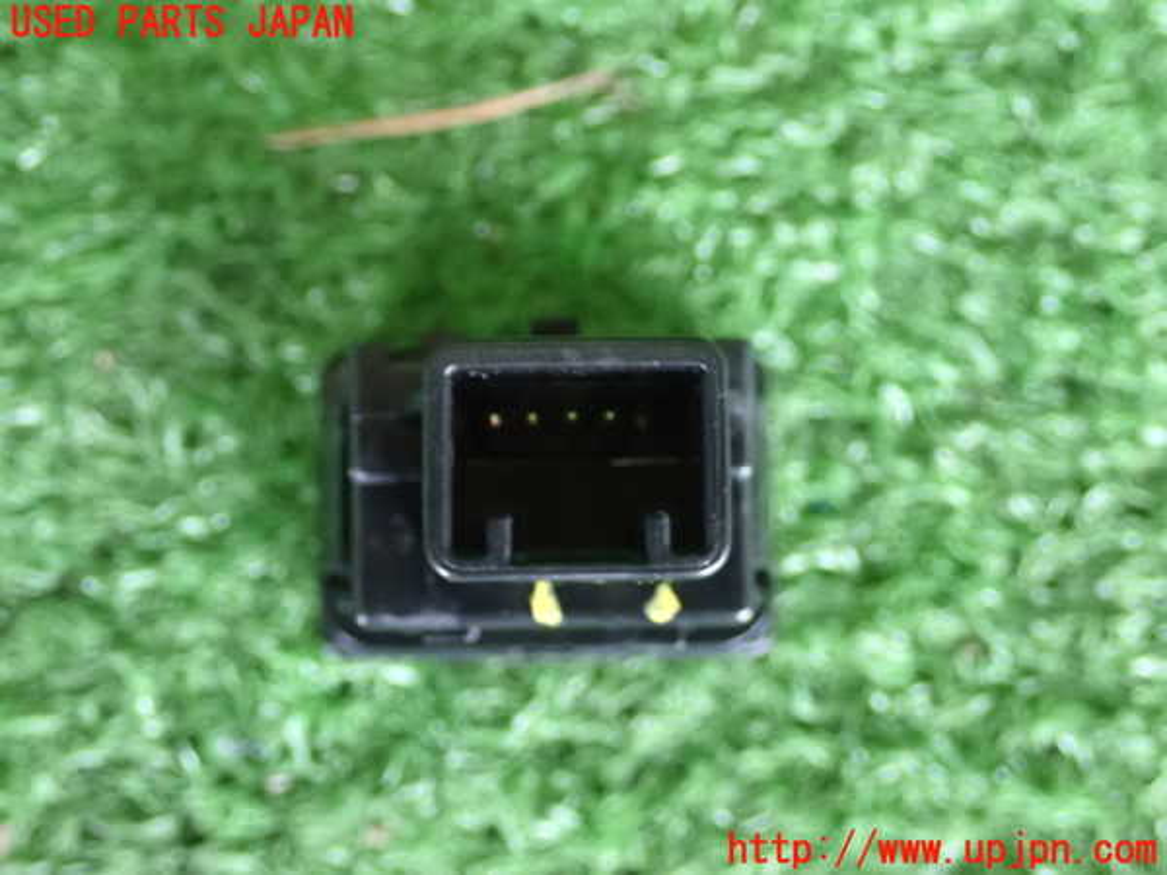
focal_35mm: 67
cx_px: 584
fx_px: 2259
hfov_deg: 29.0
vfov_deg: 21.9
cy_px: 438
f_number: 3.8
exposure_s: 1/15
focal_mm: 11.88
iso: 1600
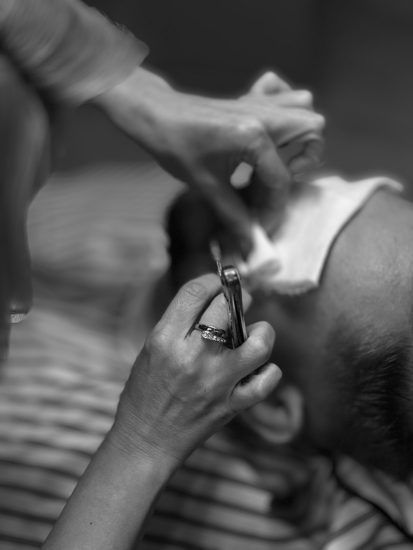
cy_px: 275
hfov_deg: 19.1
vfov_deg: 25.3
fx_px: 1225
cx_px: 206
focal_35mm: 77
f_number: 2.8
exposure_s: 1/100
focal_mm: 9
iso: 160
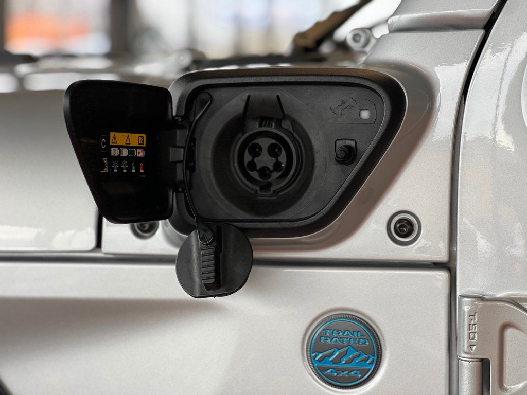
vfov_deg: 19.1
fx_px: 1172
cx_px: 264
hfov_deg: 25.3
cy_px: 198
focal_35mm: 77
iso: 100
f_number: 2.8
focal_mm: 9
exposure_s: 1/120
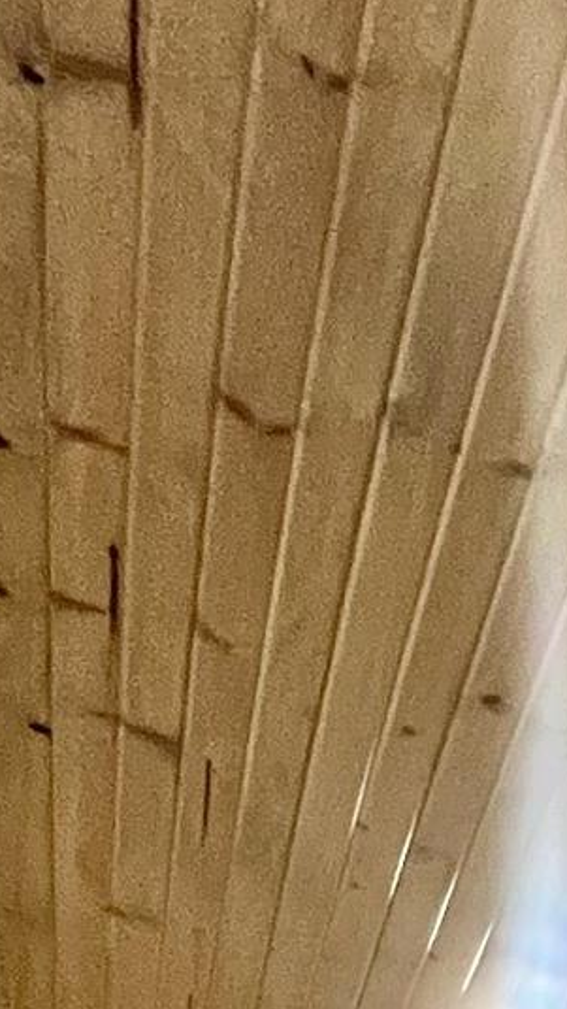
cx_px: 1452
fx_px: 1630
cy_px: 1918
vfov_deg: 20.5
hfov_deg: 13.2
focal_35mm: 61
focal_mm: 1.57
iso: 500
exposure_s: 1/60
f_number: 1.8
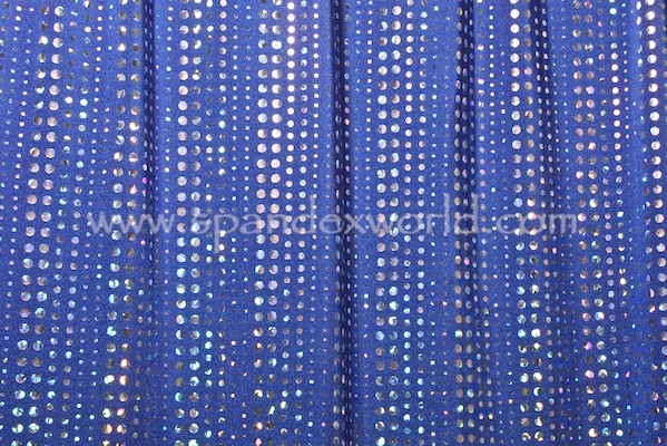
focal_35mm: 72
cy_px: 223
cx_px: 334
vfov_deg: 18.9
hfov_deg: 28.1
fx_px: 1335
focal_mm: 48
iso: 400
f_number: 11
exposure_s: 1/800
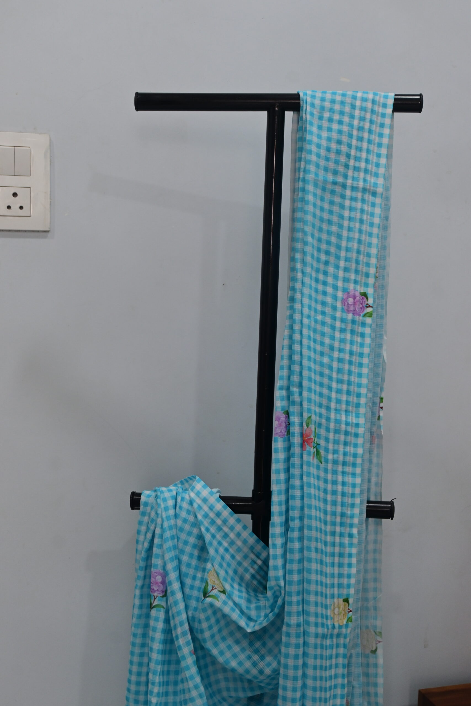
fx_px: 824
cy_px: 353
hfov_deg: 31.9
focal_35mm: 42
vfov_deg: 46.4
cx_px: 236
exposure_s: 1/50
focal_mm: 28
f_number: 5.6
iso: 500
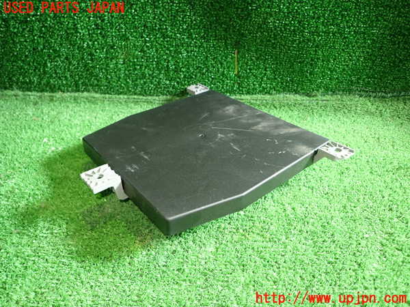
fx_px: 296
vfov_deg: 54.9
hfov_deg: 69.4
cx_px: 205
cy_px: 154
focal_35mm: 25
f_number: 2
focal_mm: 4.5
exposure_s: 1/30
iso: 250
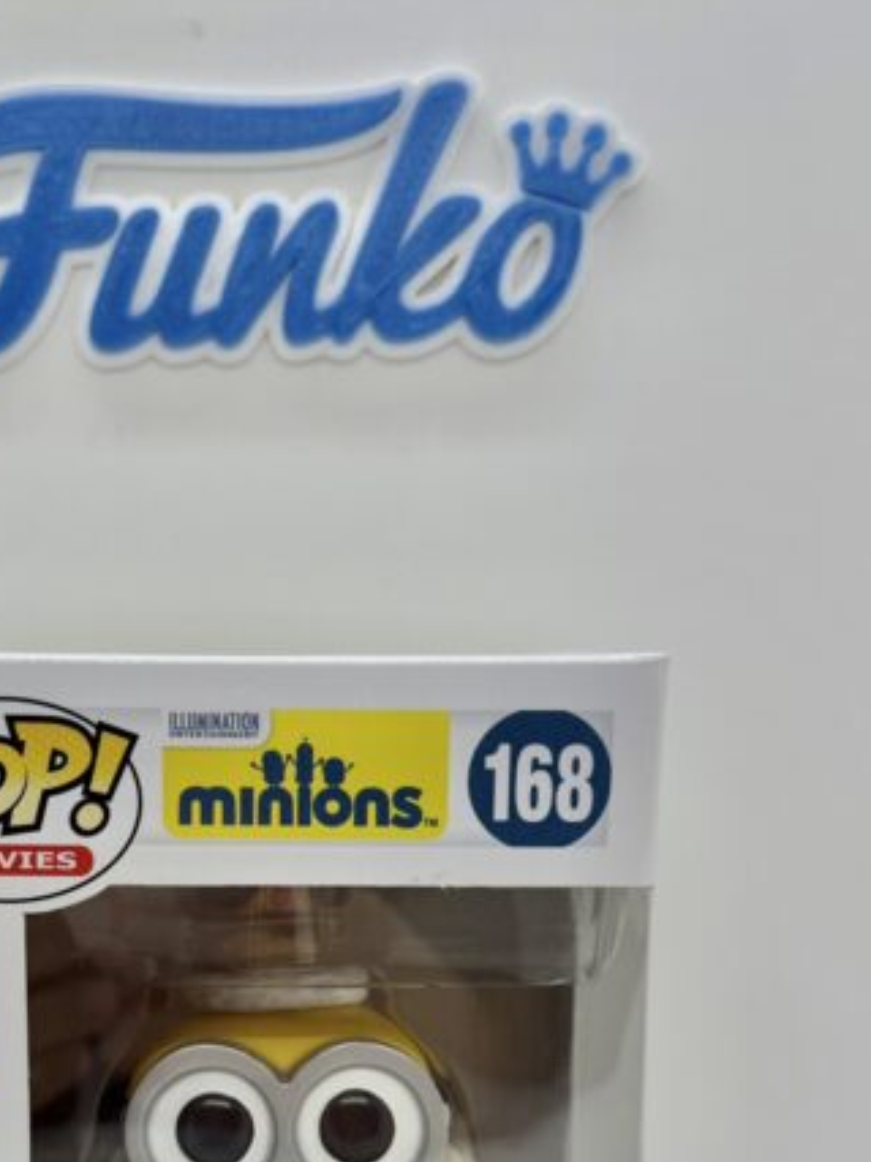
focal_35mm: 45
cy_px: 925
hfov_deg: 31.8
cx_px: 256
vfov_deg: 40.4
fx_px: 1510
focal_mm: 6.76
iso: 80
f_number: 1.78
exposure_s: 1/329
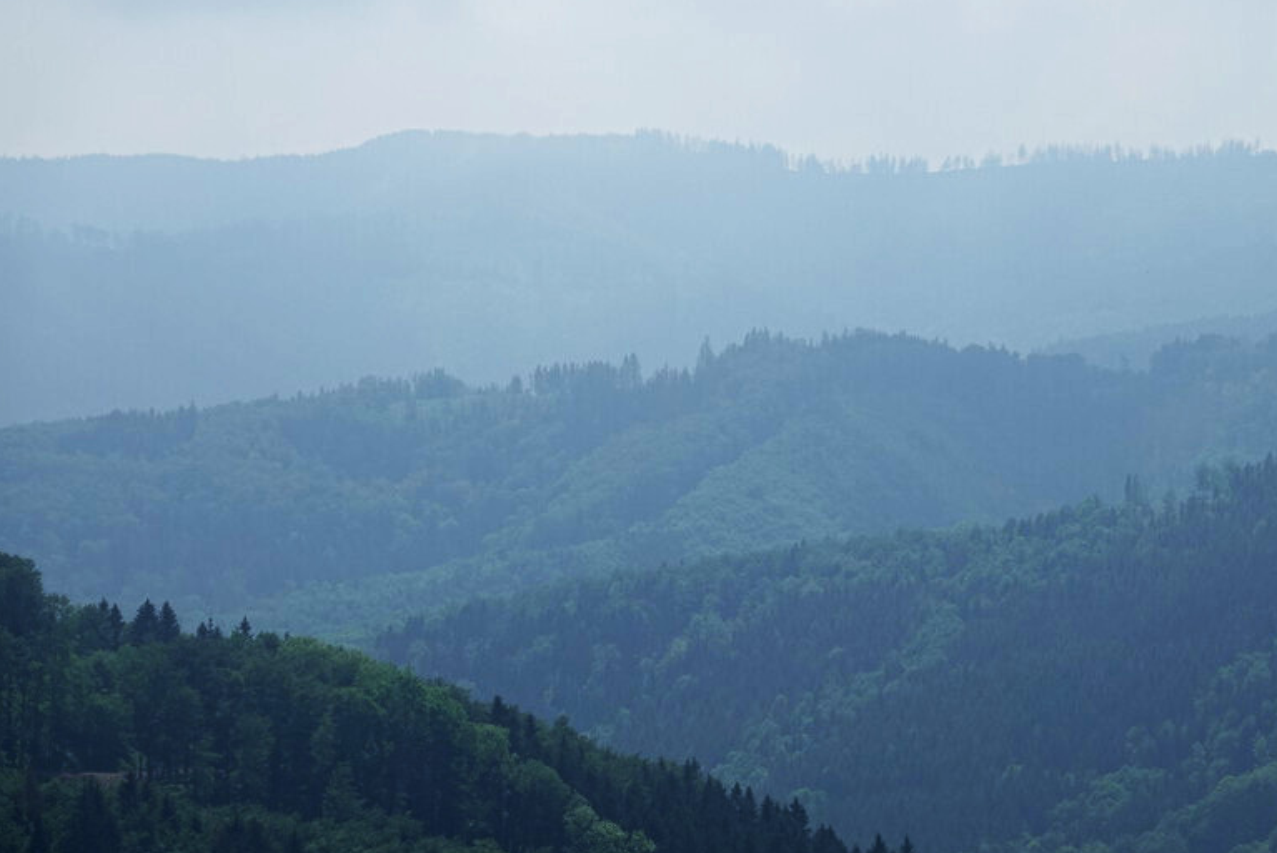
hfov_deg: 10.9
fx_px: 6706
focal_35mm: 189
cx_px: 769
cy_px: 469
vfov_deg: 7.3
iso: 125
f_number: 6.3
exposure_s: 1/1000
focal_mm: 52.59
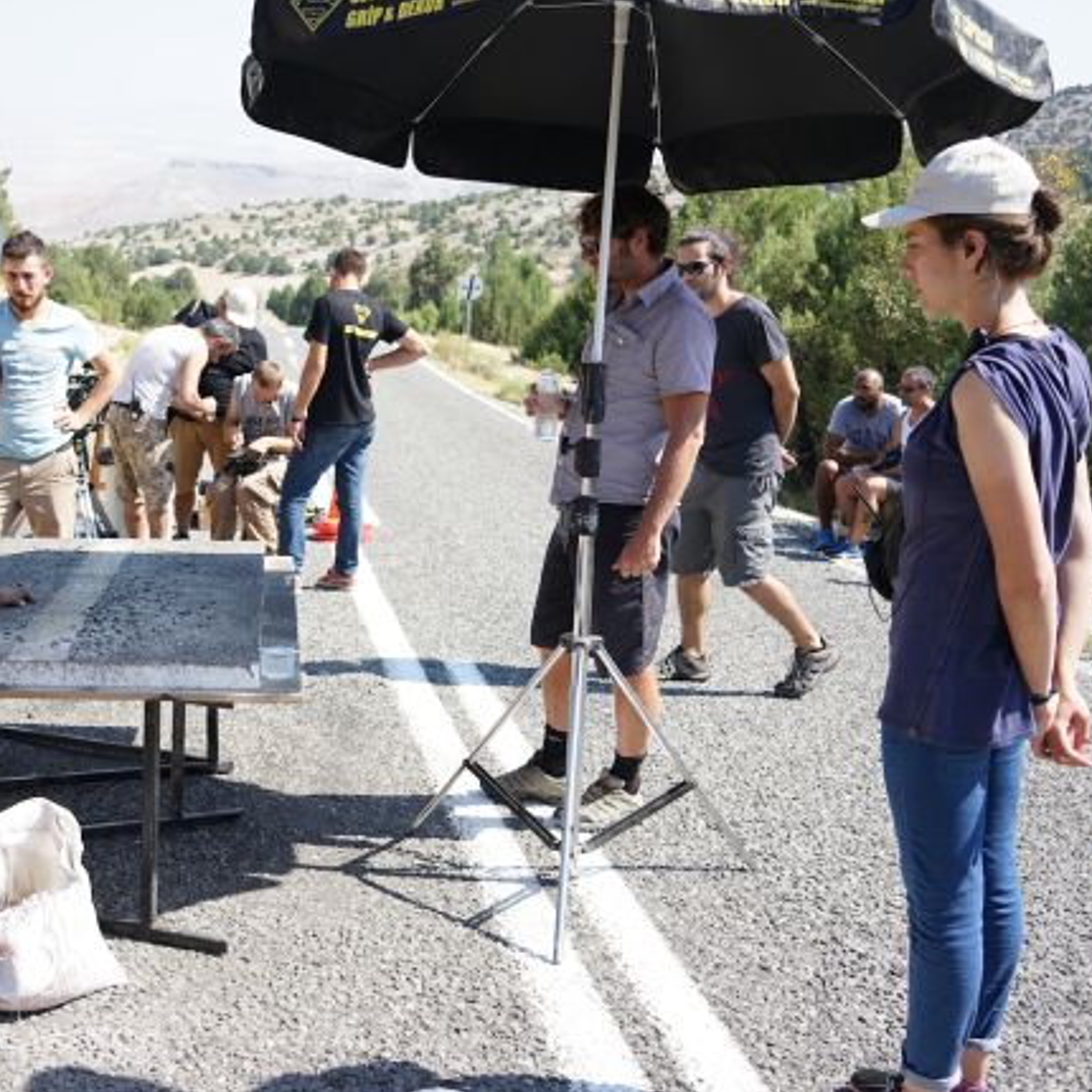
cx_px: 290
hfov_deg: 36.8
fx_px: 1606
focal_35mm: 45
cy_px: 545
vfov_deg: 37.6
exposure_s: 1/640
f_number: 4.5
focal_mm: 35
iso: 200
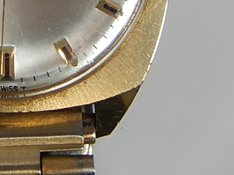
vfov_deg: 2.7
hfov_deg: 3.6
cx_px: -20
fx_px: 3703
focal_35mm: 548
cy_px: -62
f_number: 5.1
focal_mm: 28.7
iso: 125
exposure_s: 1/30
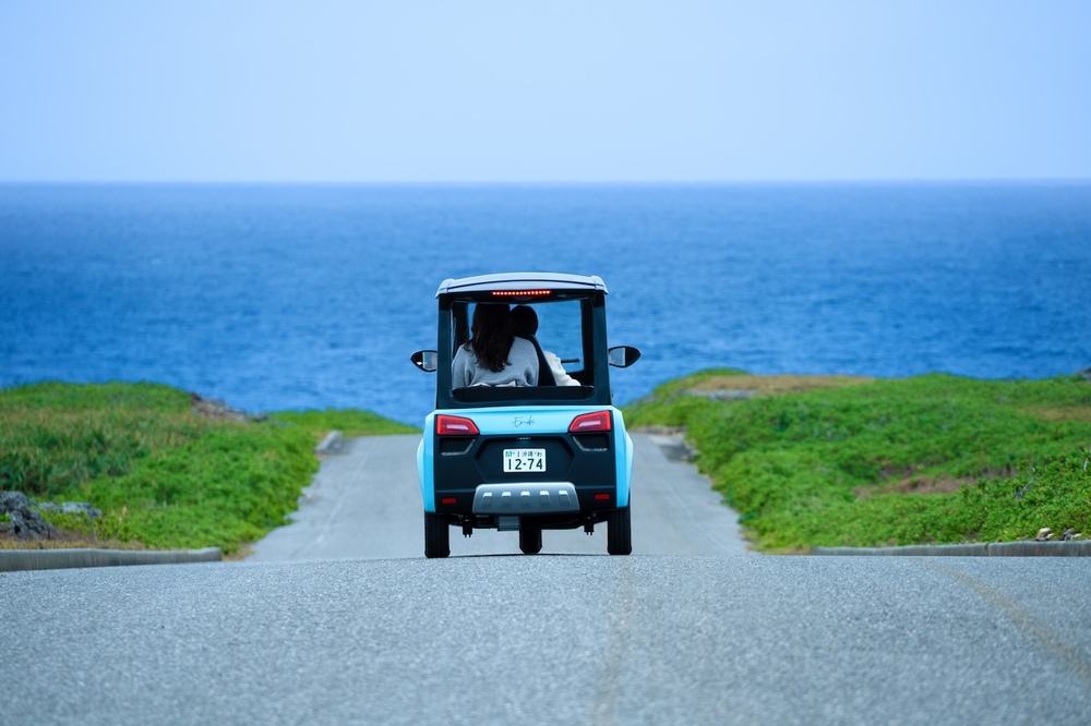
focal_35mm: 300
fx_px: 9088
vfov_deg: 4.6
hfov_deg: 6.9
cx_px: 546
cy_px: 363
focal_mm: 300
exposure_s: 1/320
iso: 640
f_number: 8
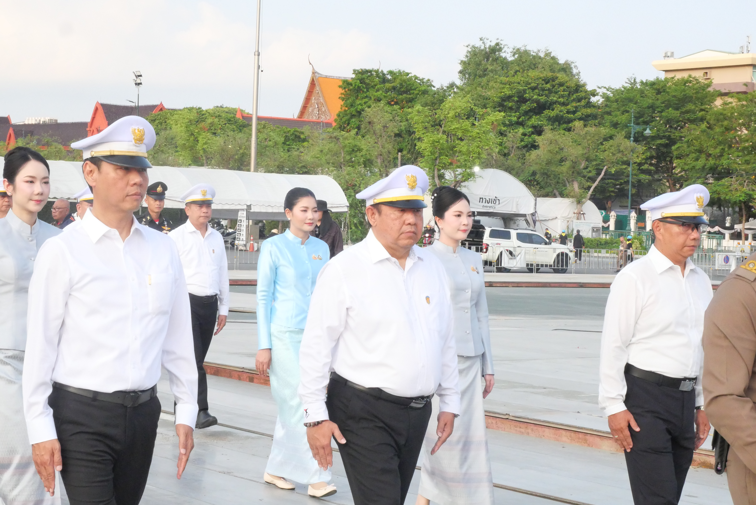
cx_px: 378
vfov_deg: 18.5
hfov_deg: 27.3
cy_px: 252
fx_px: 1555
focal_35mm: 74
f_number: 16
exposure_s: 1/500
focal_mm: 36
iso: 4000
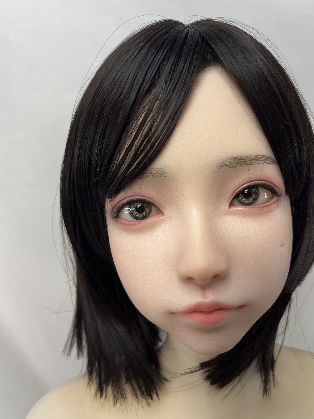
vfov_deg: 59.9
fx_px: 363
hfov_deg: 46.7
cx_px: 173
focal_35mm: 30
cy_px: 221
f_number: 1.5
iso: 125
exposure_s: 1/120
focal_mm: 5.7
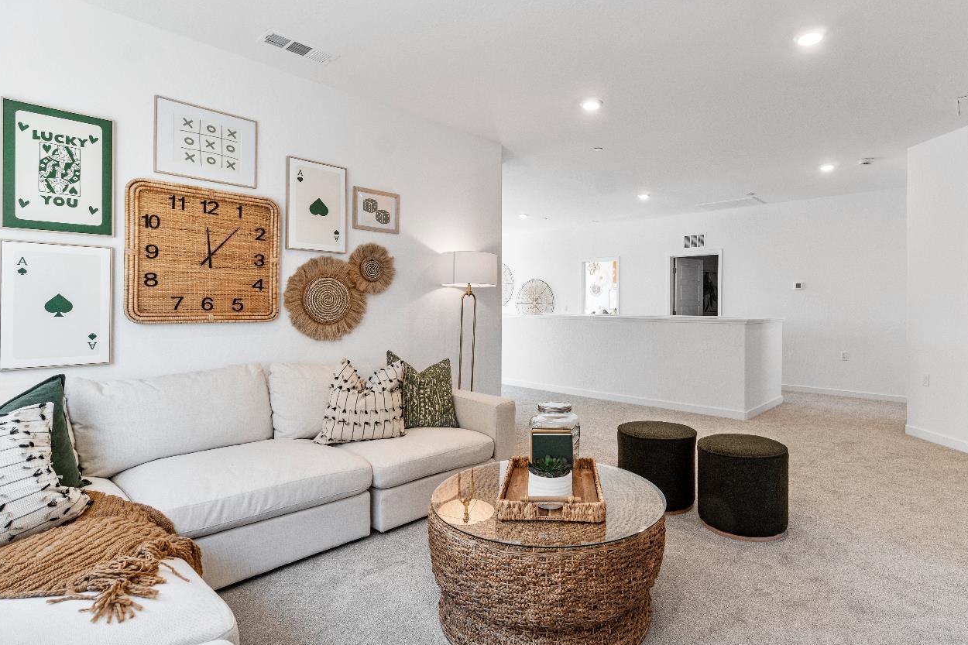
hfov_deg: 89.7
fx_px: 484
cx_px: 532
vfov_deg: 67.3
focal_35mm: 18
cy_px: 310
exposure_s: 1/15
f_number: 9
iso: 250
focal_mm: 10
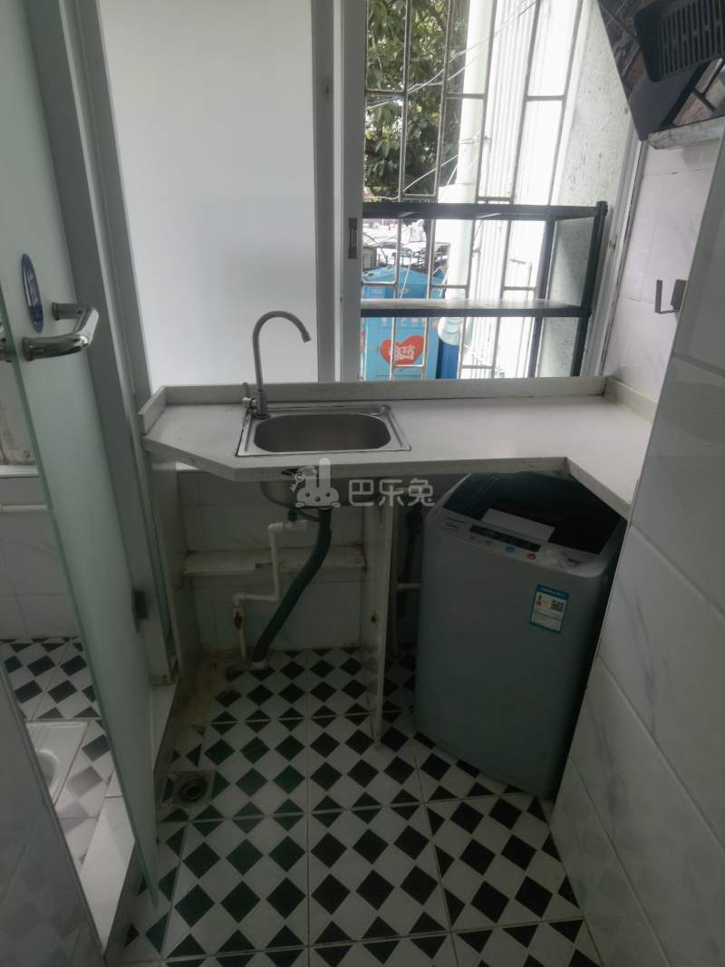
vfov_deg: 87.8
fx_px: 503
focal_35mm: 18
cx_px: 362
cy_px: 484
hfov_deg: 71.6
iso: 50
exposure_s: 1/100
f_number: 1.8
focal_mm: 4.4
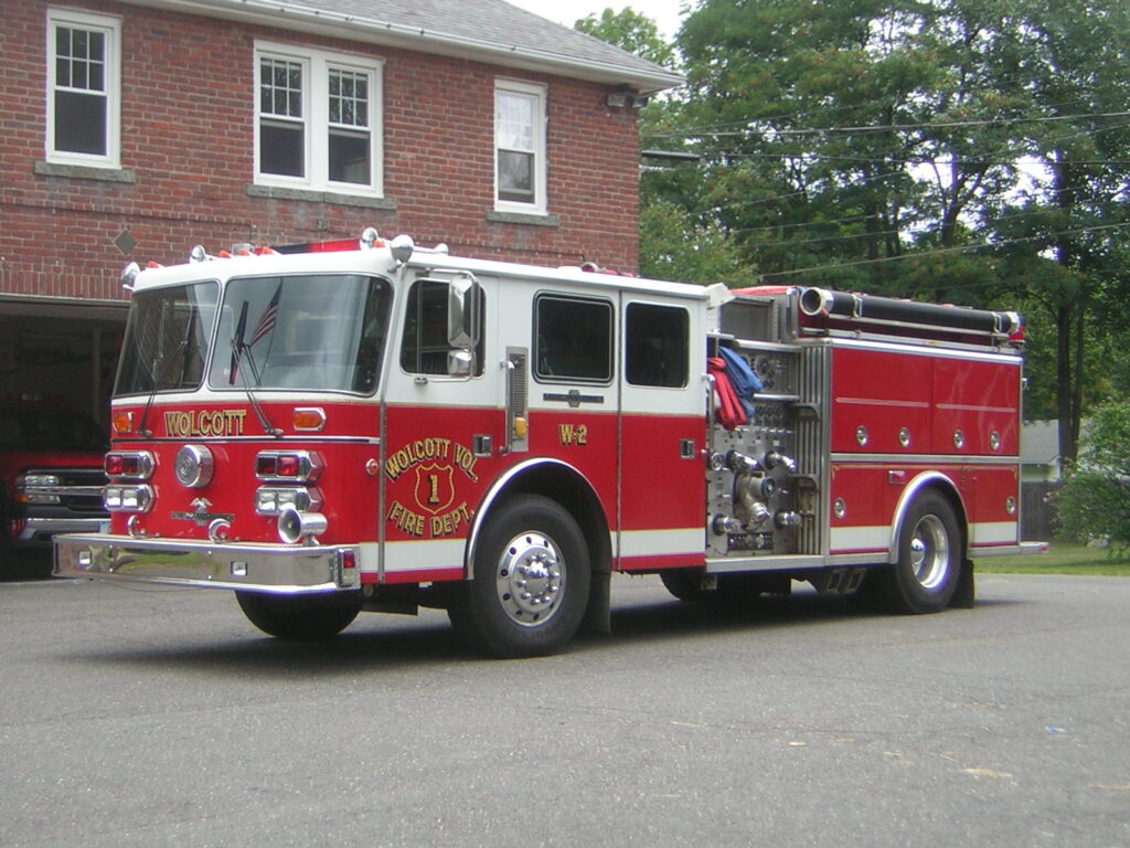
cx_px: 565
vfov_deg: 25.2
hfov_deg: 33.2
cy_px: 424
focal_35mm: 58
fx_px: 1893
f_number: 3.3
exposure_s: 1/339
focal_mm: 7.6
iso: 50
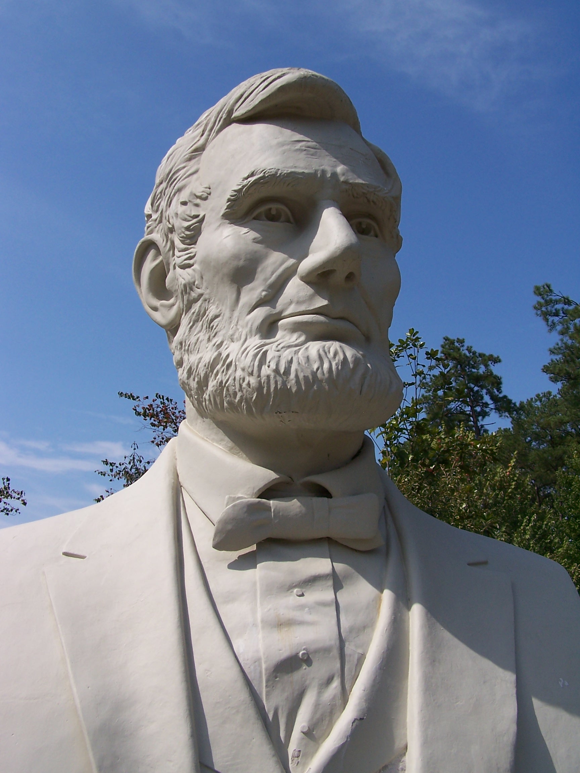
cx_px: 290
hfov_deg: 37.7
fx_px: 849
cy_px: 386
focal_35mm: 38
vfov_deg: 49.0
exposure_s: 1/750
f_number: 5.6
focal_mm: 6.3
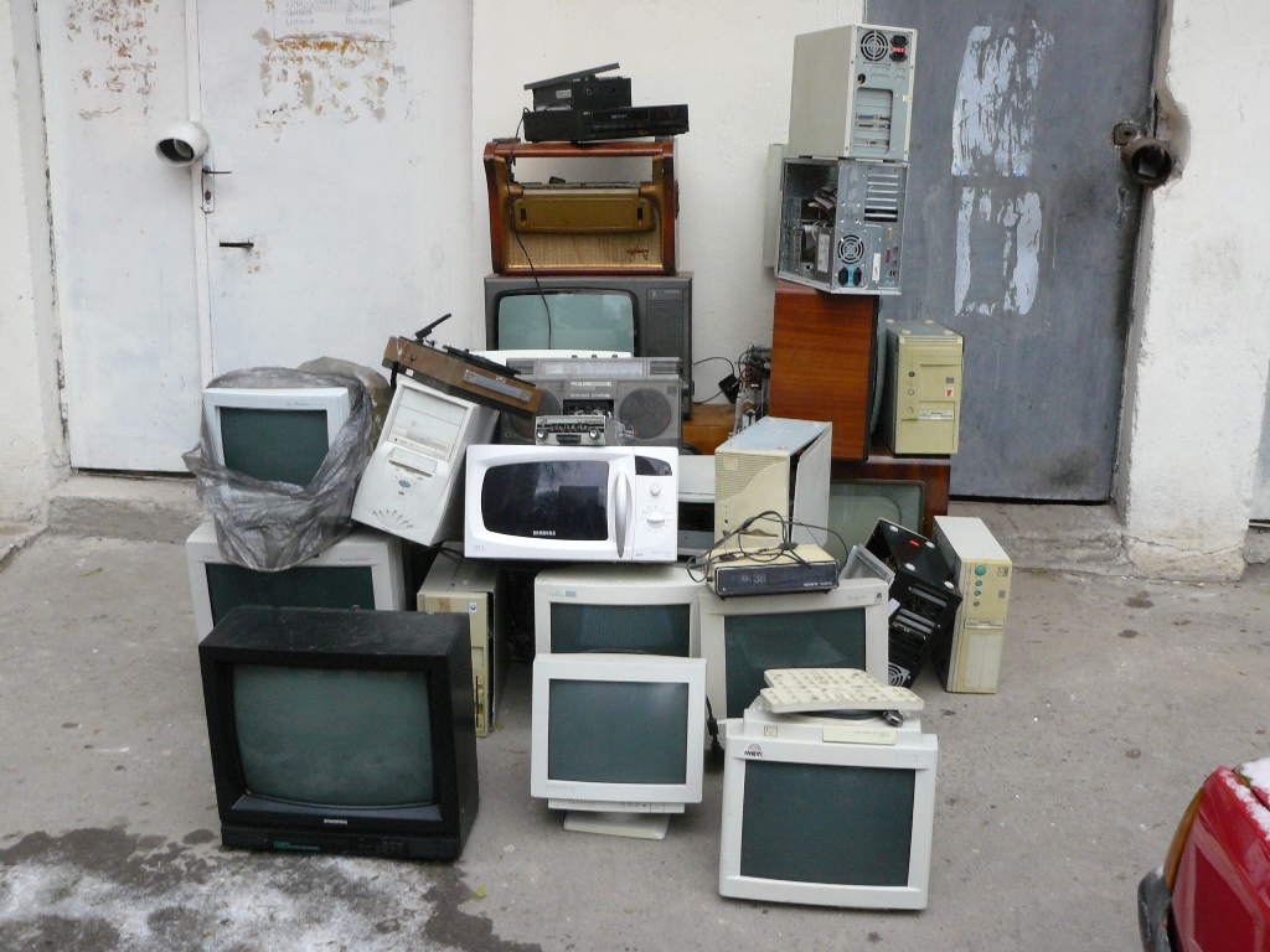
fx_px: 1321
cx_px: 635
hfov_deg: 51.4
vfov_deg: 39.7
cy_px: 476
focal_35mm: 36
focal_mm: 6
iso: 200
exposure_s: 1/25
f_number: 5
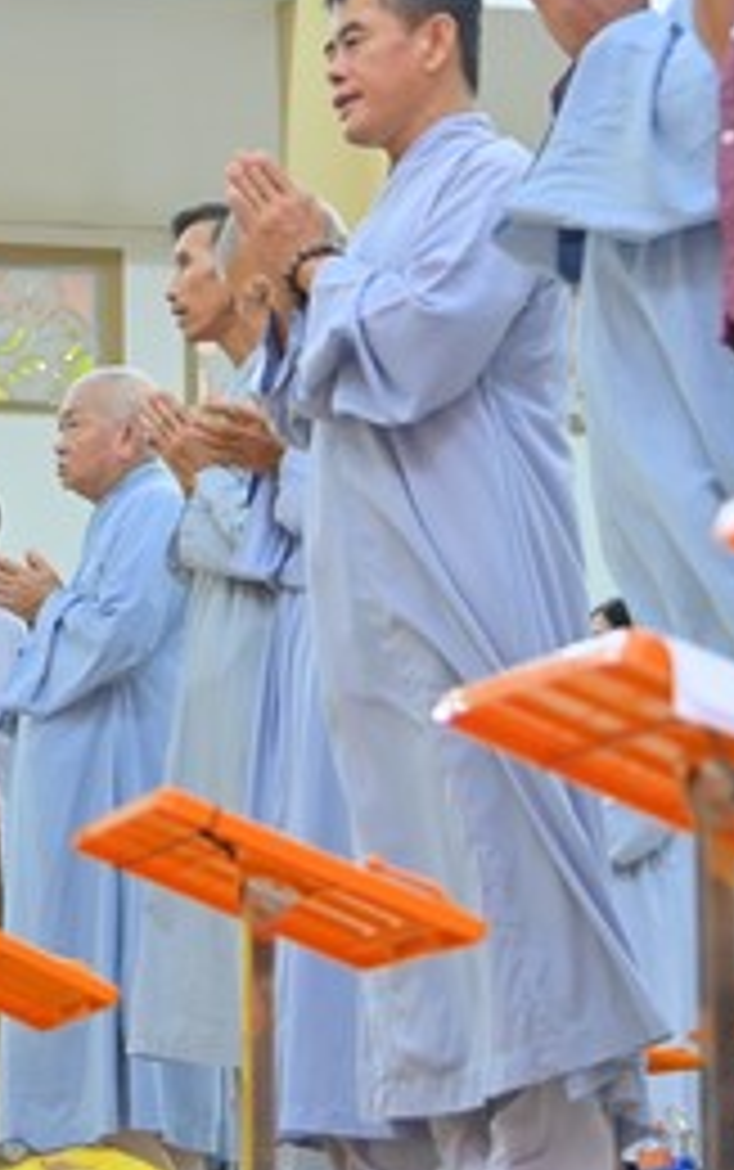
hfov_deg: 11.6
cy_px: 277
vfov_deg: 18.5
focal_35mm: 112
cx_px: -41
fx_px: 3577
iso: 1600
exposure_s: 1/80
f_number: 4
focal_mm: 44
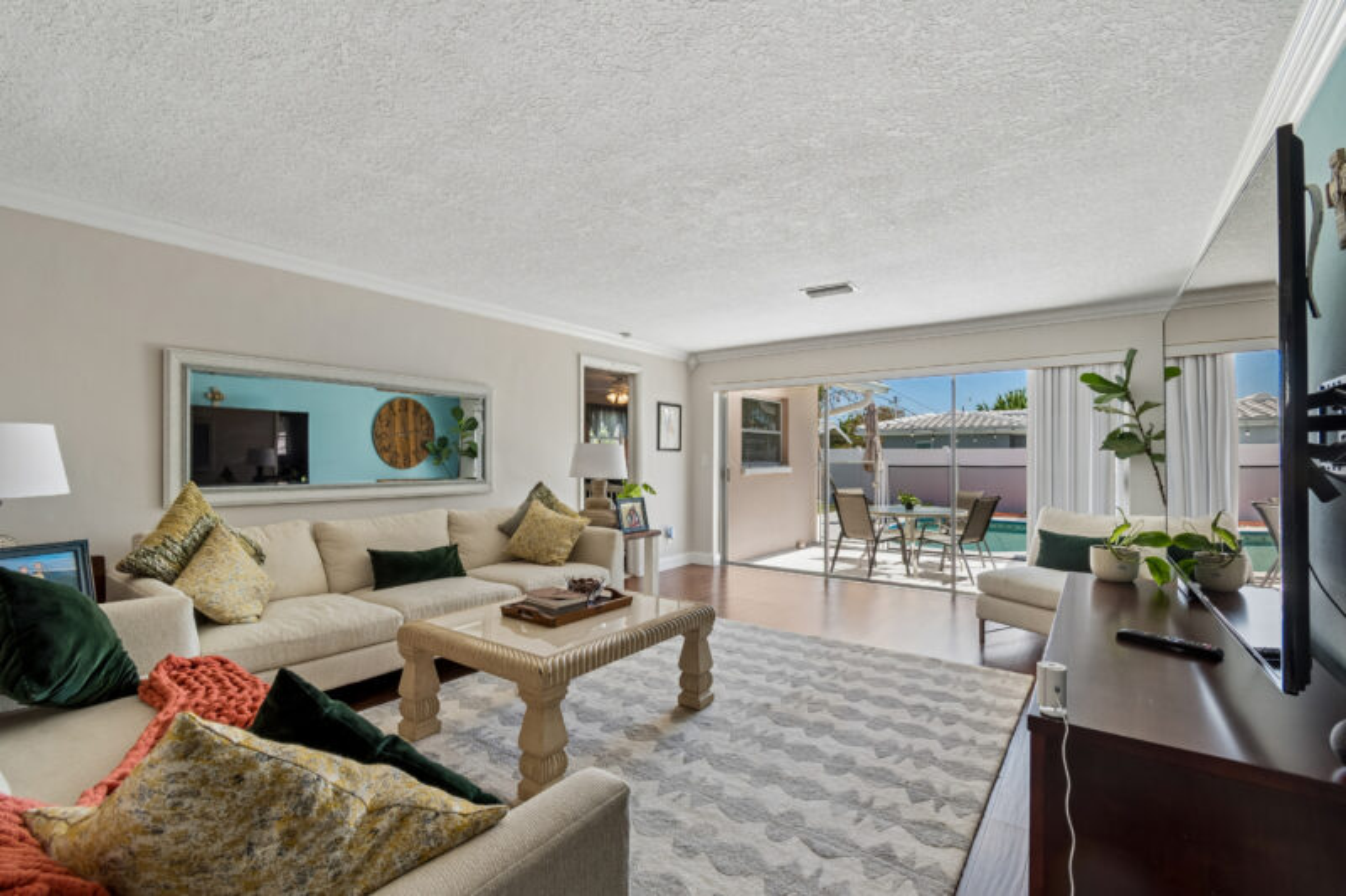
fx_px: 561
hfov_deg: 100.4
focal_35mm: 15
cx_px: 673
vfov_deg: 77.3
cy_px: 448
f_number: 7.1
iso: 100
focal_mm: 10
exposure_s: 1/125
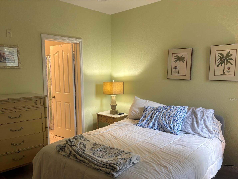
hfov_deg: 61.6
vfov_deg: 48.2
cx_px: 112
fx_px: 199
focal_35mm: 29
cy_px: 99
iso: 100
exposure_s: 1/60
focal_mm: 5.96
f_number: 1.6
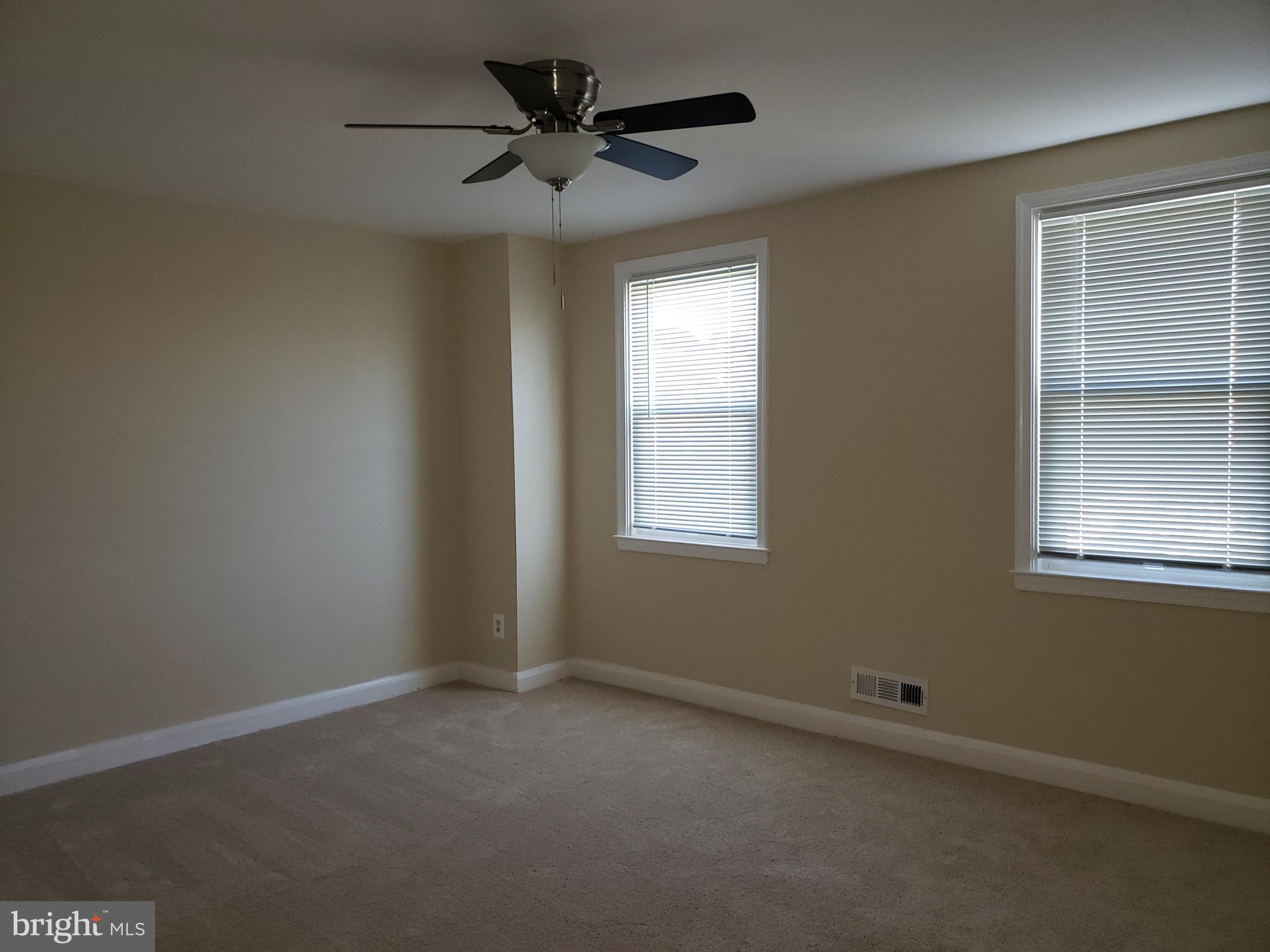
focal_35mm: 26
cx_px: 635
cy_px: 476
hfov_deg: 67.3
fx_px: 954
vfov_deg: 53.1
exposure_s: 1/24
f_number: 2.4
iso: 100
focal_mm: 4.3
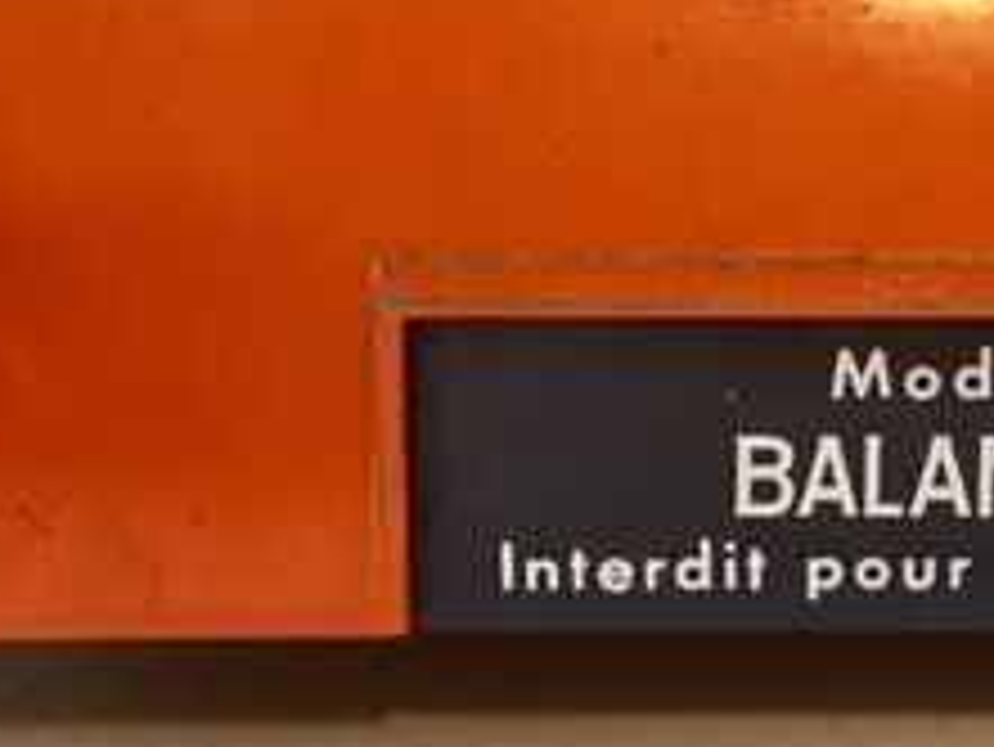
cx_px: 720
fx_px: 2413
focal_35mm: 84
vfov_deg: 17.5
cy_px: 166
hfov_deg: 23.1
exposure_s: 1/33
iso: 125
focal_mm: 4.15
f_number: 2.2
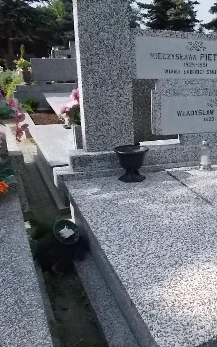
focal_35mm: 44
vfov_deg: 45.2
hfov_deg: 26.6
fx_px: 416
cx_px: 245
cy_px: 192
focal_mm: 4.6
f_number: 8
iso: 400
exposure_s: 1/640
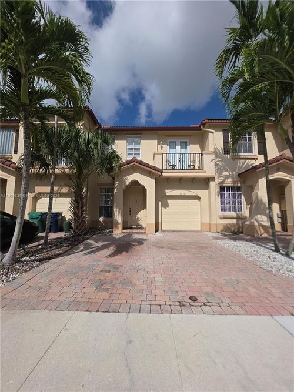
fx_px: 147
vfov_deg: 106.2
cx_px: 147
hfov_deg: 89.9
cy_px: 196
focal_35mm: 13
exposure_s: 1/2500
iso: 20
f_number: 1.9
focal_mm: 2.2
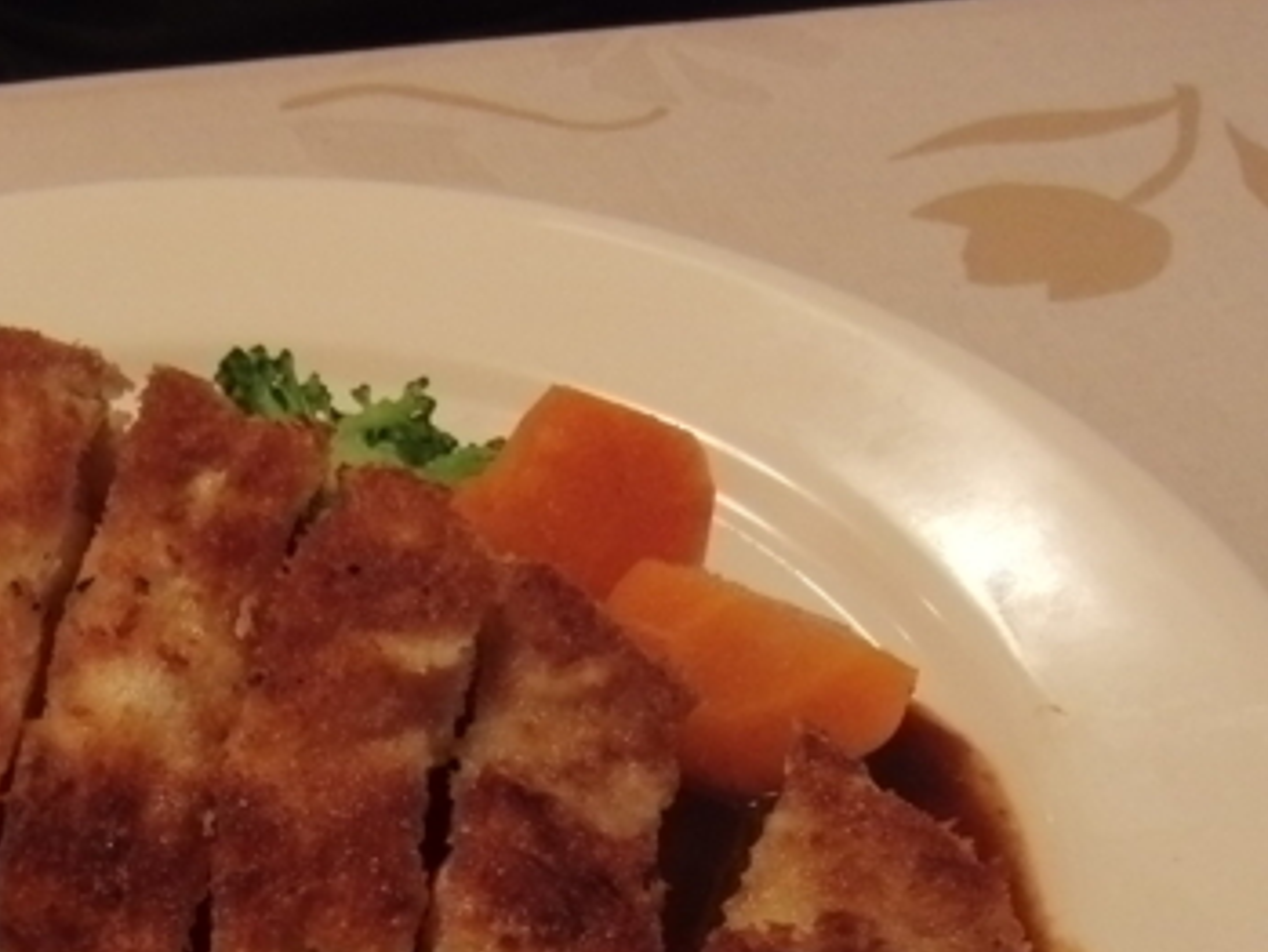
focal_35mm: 55
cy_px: 956
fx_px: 2015
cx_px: 193
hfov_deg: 33.5
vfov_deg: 25.3
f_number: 3.2
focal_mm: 4.3
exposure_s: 1/20
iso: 400
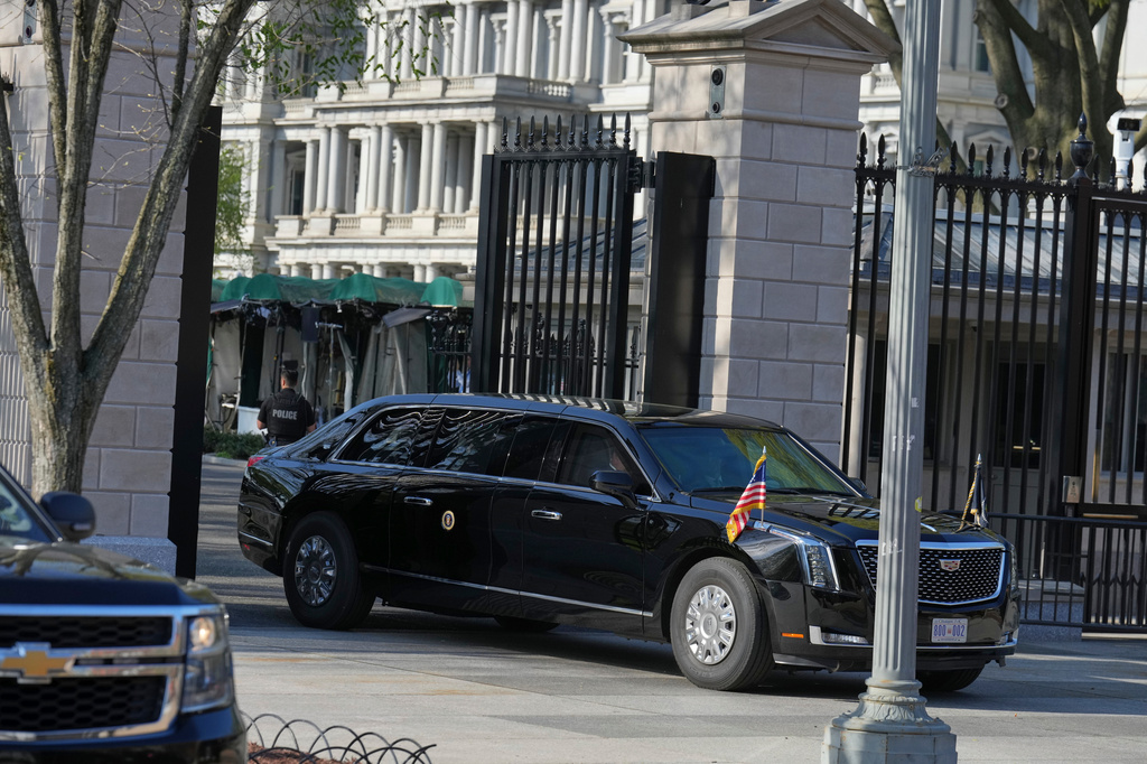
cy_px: 382
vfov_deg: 10.2
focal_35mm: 135
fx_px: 4300
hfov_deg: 15.2
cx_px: 574
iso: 640
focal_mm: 135
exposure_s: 1/2500
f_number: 5.6
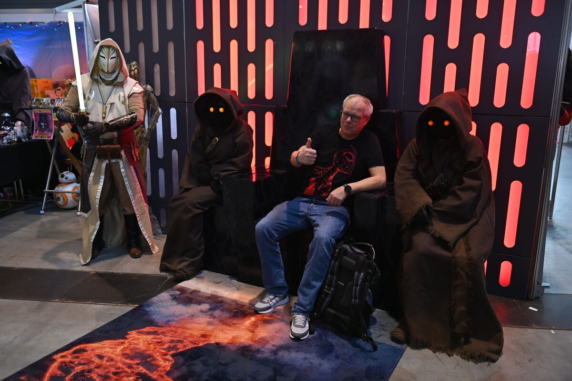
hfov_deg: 60.3
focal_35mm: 31
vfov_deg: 42.3
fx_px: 492
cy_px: 190
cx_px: 286
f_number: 2.8
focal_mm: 31
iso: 800
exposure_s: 1/125
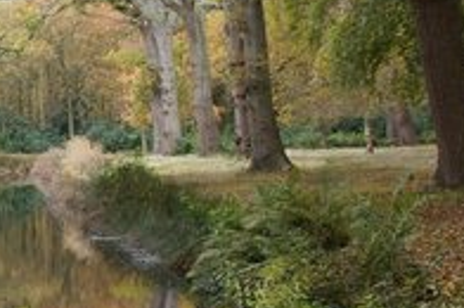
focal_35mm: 123
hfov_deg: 16.2
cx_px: -36
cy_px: 175
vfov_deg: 11.1
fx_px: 1585
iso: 400
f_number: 10
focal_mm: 35
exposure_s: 1/30
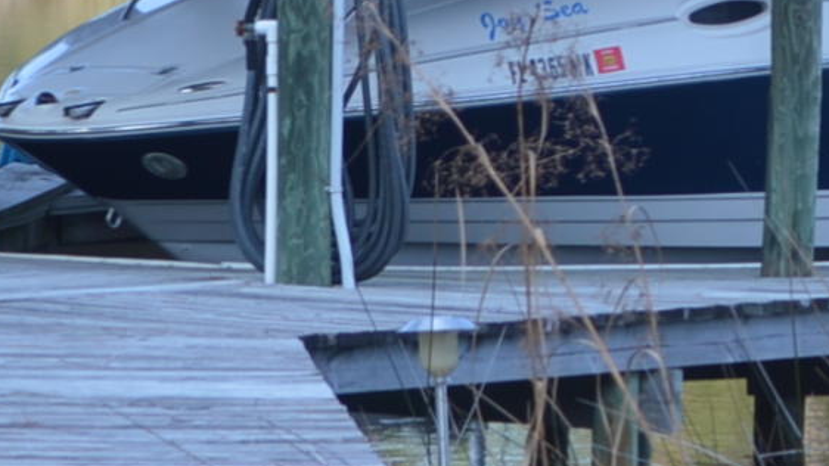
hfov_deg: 5.7
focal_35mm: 377
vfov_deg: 3.2
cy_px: 152
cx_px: 900
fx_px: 8282
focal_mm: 45
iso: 100
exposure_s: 1/160
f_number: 5.6
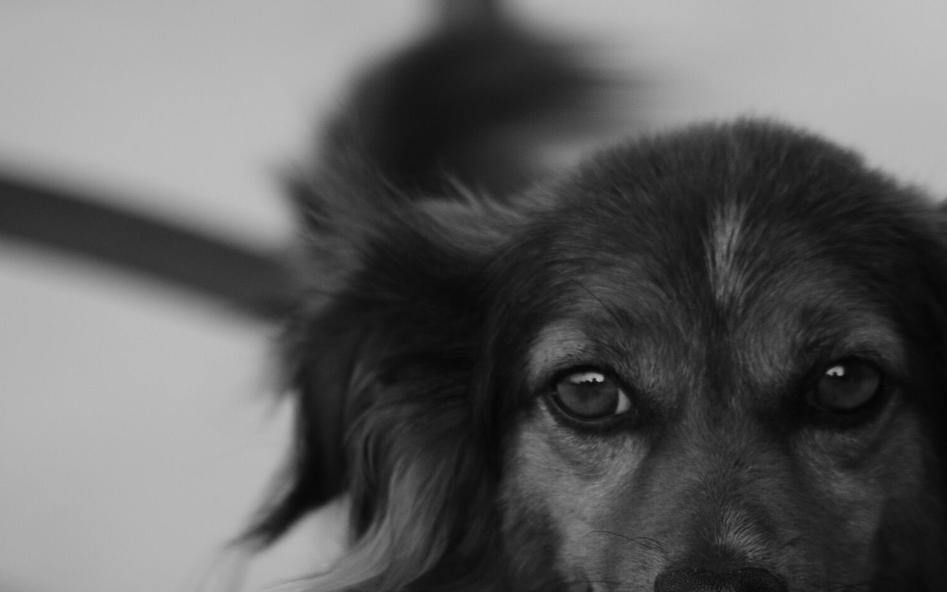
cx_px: 727
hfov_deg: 3.9
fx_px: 13831
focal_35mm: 536
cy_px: 461
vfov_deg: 2.4
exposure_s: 1/160
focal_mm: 220
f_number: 8
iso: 400
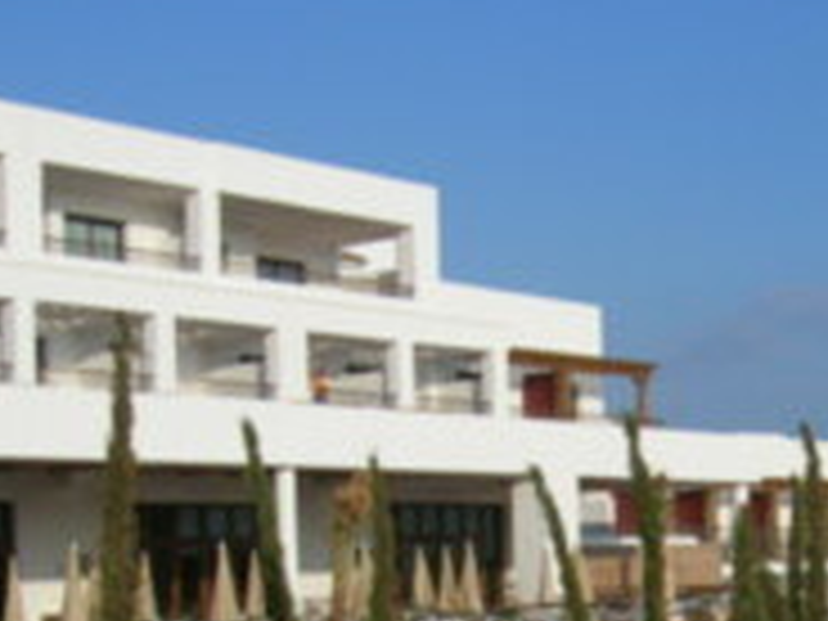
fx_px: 1818
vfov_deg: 18.8
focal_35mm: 76
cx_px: 666
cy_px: 648
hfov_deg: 25.2
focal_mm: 5.4
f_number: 4.8
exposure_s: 1/562
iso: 50
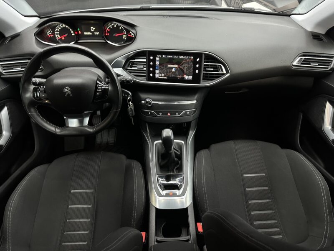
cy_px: 126
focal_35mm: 24
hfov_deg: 71.6
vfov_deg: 56.8
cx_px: 167
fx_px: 232
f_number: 1.78
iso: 200
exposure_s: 1/50
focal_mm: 6.86
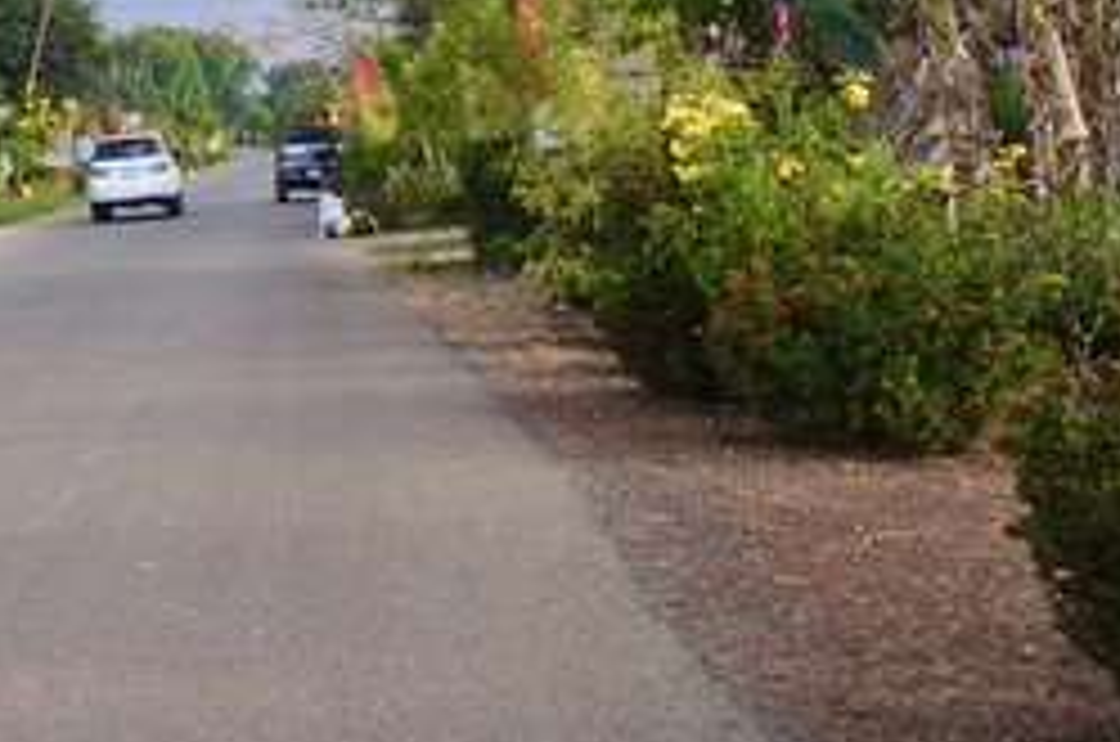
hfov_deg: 19.9
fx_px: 2919
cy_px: -218
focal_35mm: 94
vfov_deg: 13.9
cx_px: -351
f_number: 7.1
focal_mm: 20
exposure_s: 1/200
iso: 200
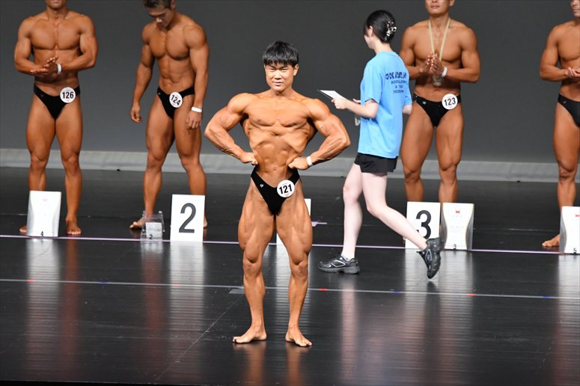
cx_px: 290
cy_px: 193
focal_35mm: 300
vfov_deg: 4.6
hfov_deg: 6.9
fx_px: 4831
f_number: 5.6
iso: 5000
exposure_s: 1/400
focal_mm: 200
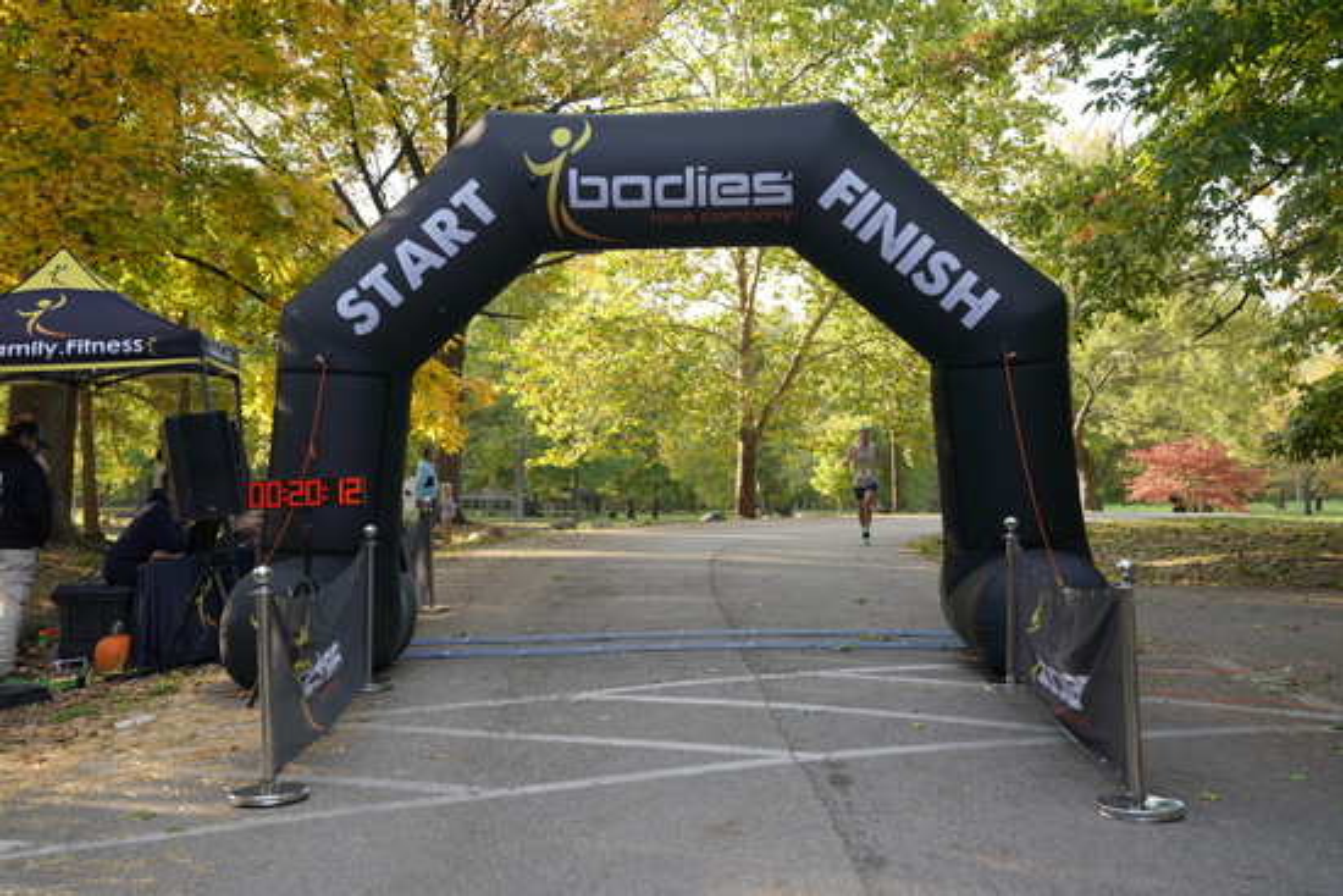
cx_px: 672
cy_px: 448
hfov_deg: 39.6
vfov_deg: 27.0
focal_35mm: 50
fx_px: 1866
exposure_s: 1/500
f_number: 5
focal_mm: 50
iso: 1000
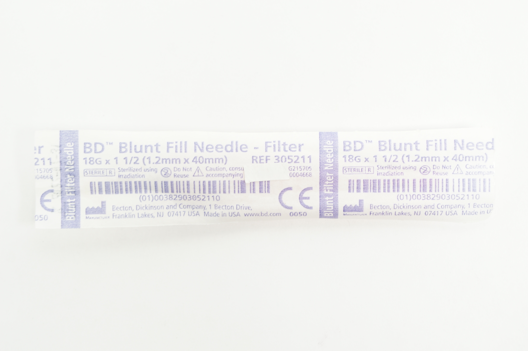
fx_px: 1033
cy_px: 176
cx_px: 264
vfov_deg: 19.3
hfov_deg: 28.7
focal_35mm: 70
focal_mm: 47
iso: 400
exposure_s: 1/15
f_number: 7.1
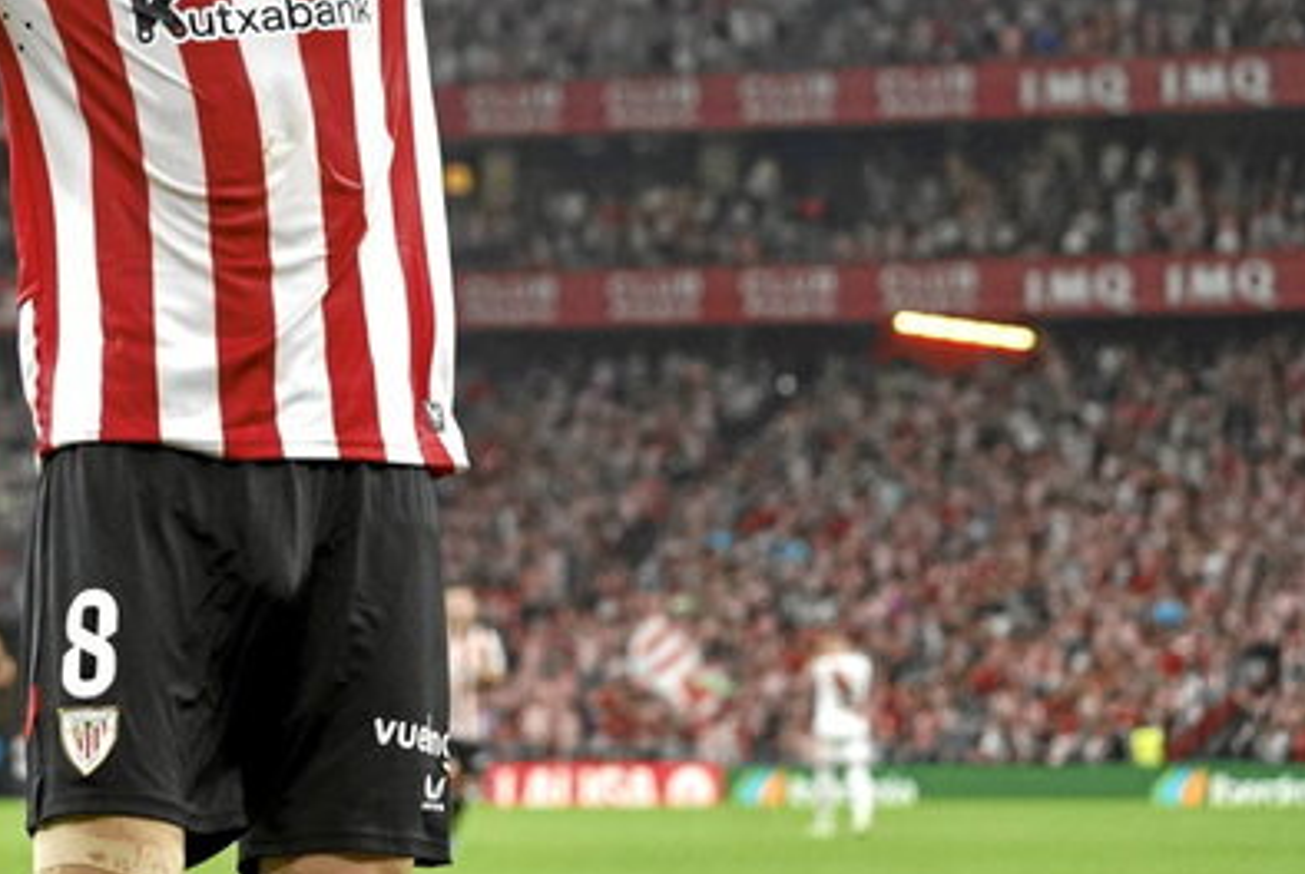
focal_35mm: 188
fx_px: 6825
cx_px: 132
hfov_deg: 10.9
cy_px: 136
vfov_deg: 7.3
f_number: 5
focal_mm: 102
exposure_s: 1/1000
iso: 4000
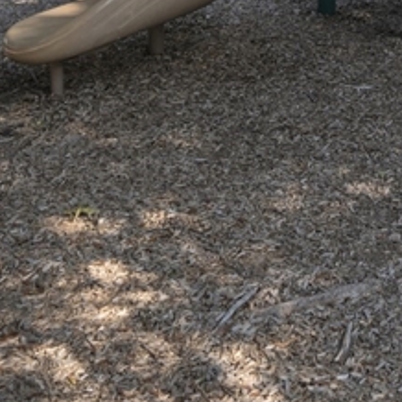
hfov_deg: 23.2
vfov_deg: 22.3
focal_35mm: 64
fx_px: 841
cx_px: 550
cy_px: -198
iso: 320
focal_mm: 16
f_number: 11
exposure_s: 1/40
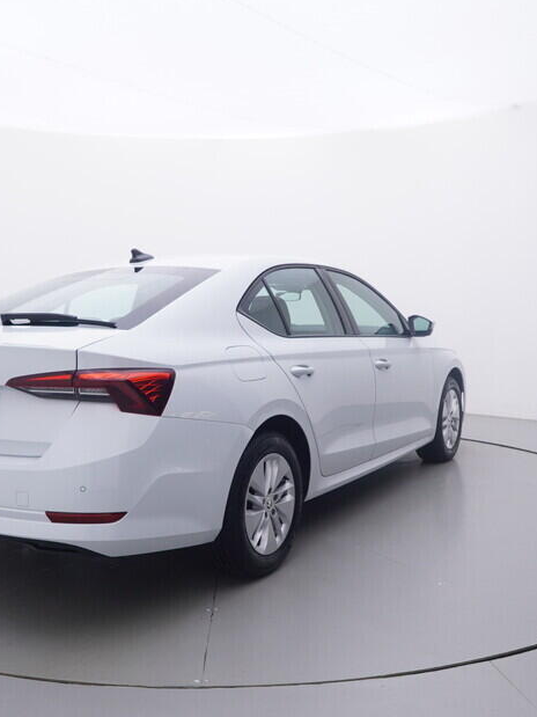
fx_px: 741
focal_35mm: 36
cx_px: 230
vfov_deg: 51.6
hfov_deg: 39.8
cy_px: 390
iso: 200
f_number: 5
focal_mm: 15
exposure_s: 1/80
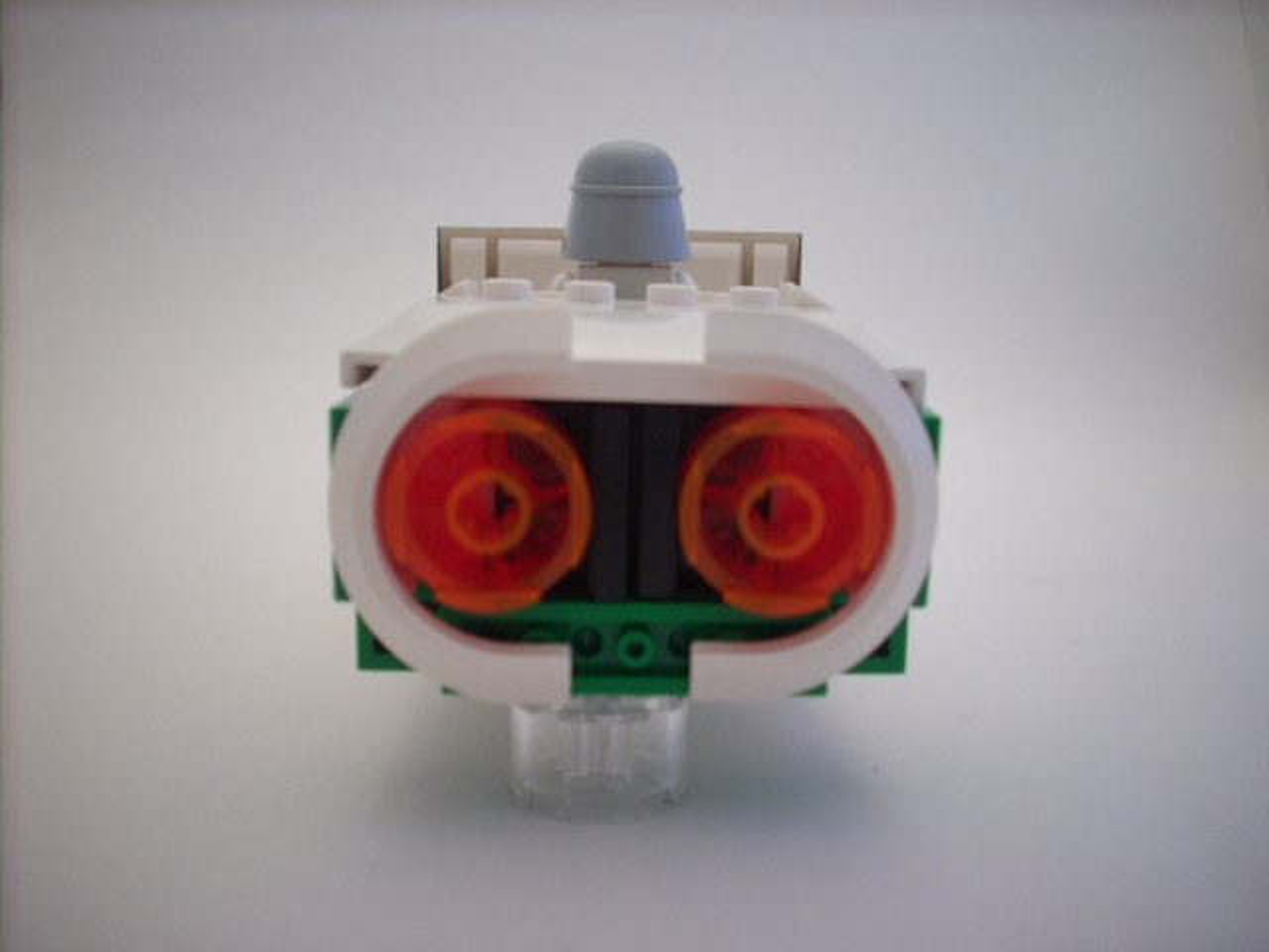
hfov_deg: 50.1
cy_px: 476
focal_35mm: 37
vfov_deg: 38.7
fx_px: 1356
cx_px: 634
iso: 113
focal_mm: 6.2
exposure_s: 1/30
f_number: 2.8
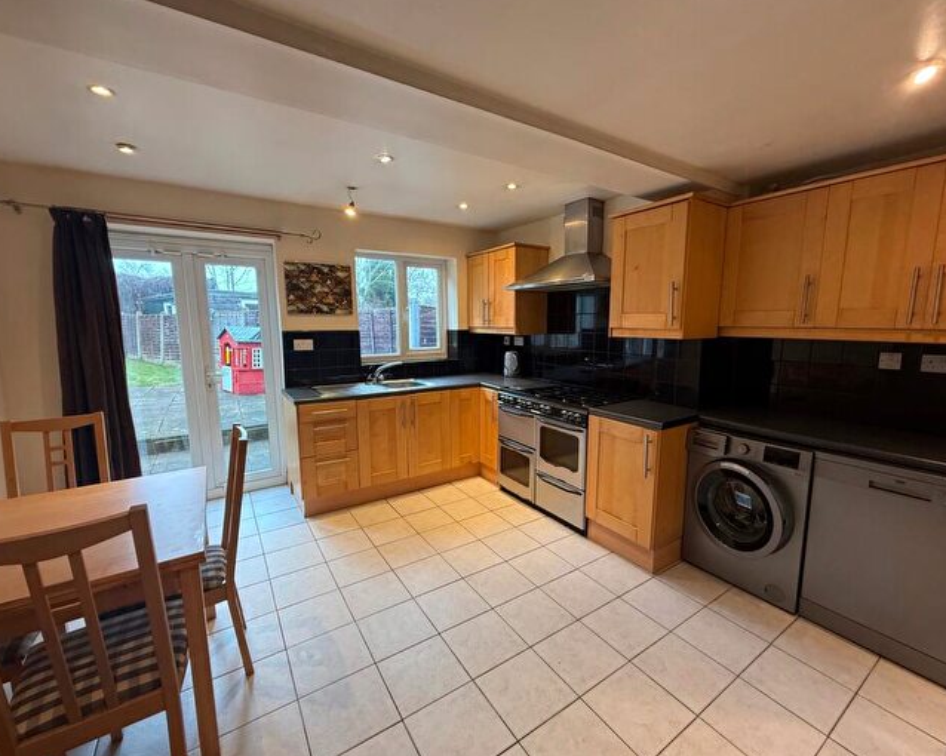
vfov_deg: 84.0
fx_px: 420
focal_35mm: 15
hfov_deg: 96.7
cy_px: 379
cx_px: 498
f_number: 2.2
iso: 200
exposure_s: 1/50
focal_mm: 2.22
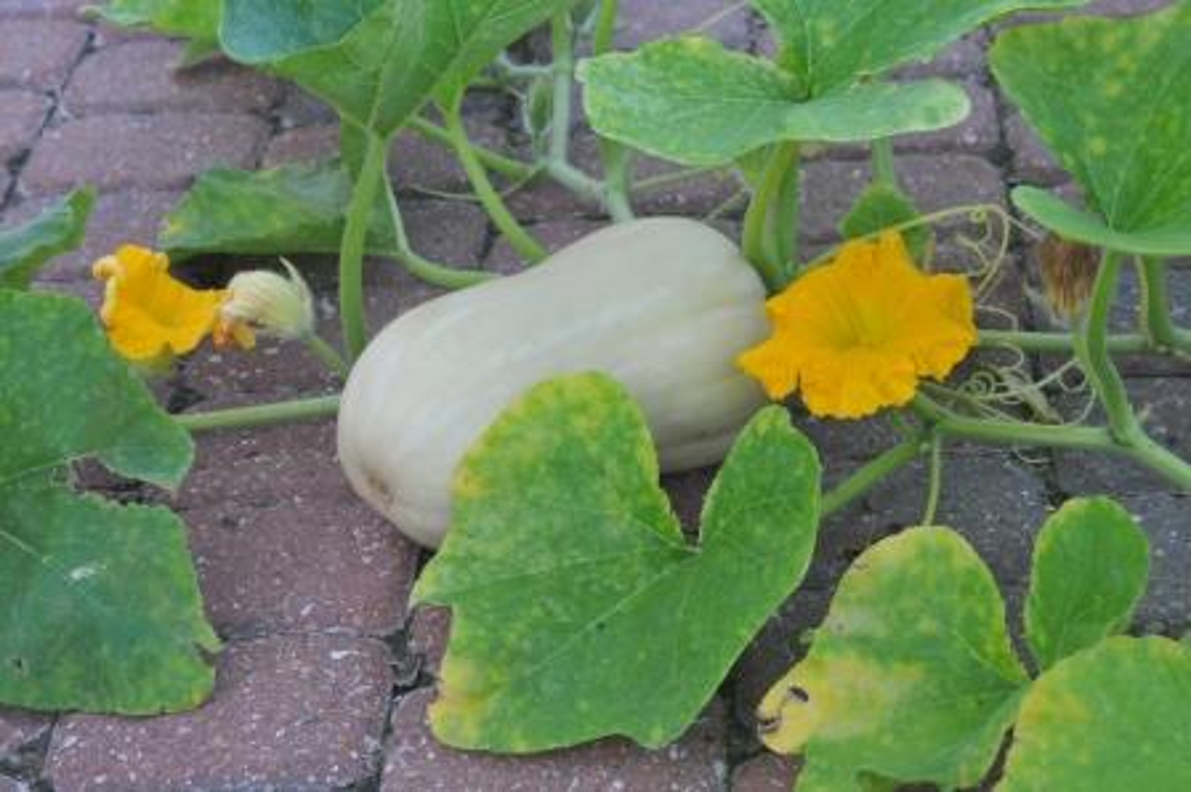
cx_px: 596
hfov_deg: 22.6
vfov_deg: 15.2
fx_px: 2975
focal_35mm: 90
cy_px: 396
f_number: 8
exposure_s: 1/250
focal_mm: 60
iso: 1600
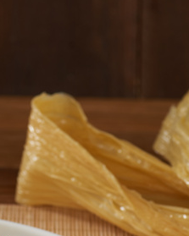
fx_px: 2379
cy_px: 19
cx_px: -125
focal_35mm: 340
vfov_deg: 5.7
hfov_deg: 4.5
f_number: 11
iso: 64
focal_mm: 90
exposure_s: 1/160
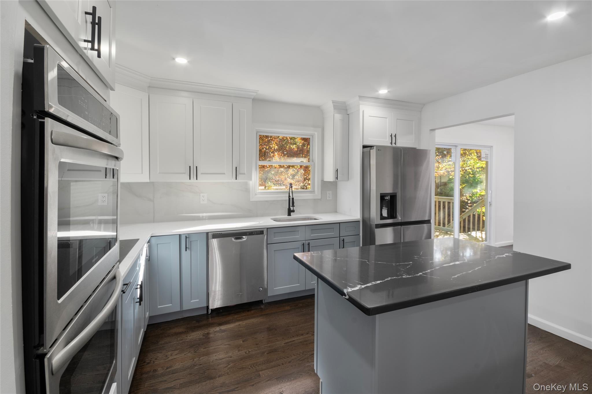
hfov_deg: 100.4
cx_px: 296
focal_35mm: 15
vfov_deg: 77.3
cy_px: 197
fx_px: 247
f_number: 11
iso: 100
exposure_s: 1.3
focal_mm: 10
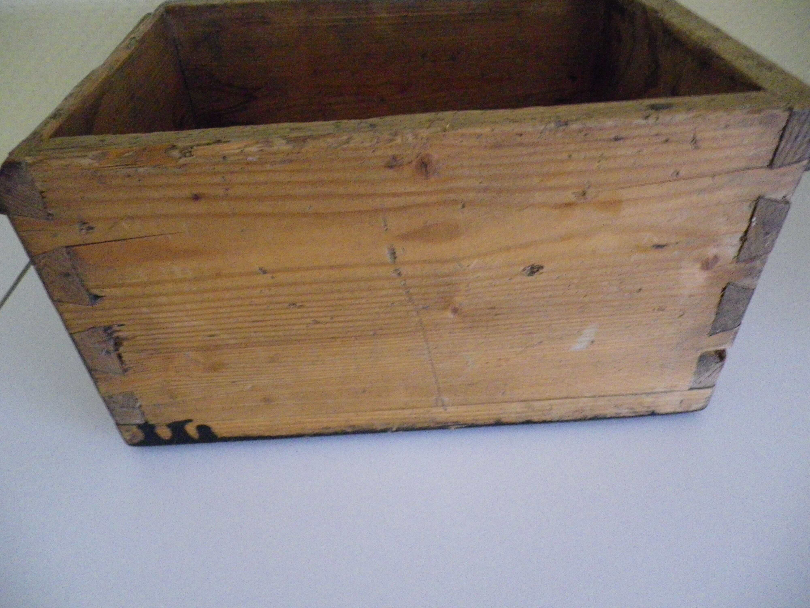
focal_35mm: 28
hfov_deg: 63.4
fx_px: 655
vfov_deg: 49.7
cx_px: 405
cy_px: 304
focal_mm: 4.9
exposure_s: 1/10
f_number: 2.6
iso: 800
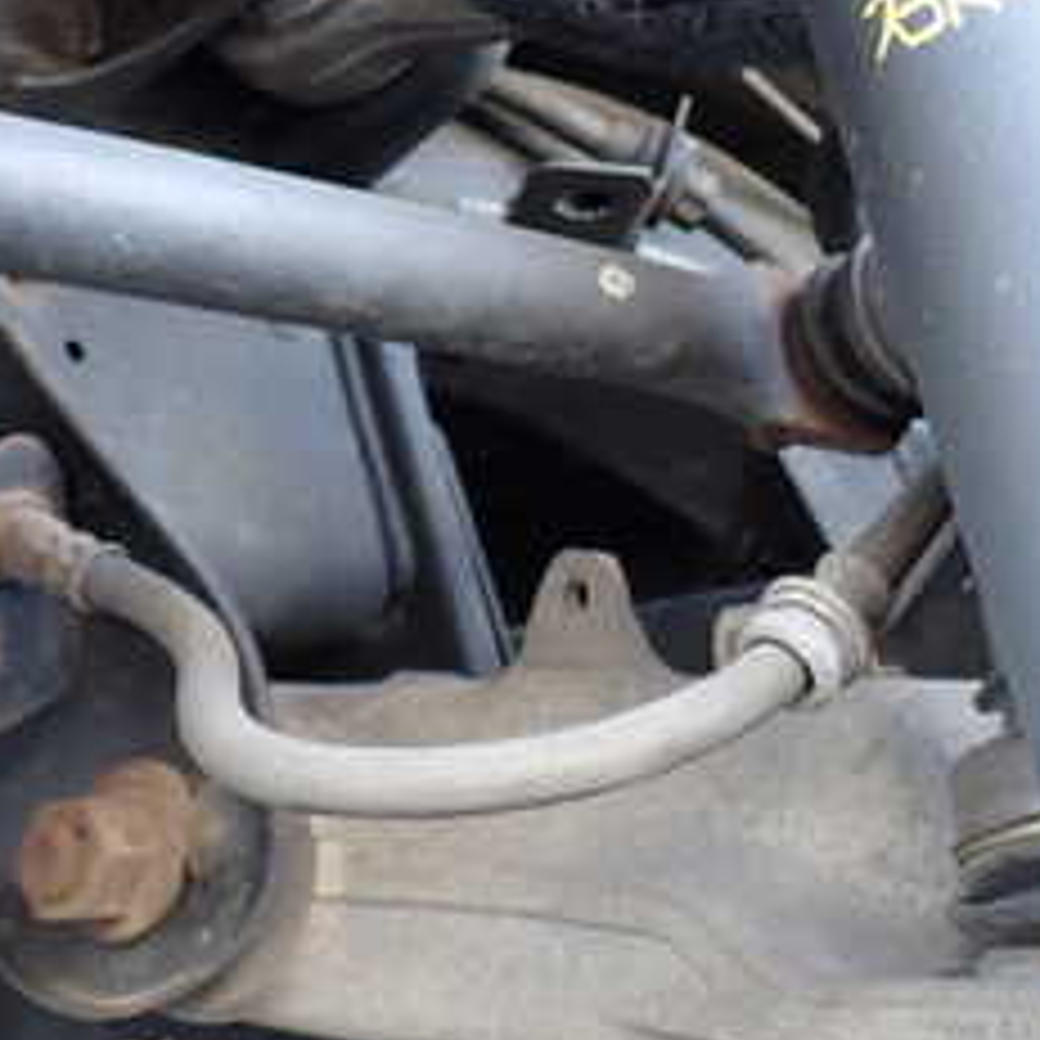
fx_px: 2345
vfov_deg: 24.4
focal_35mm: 69
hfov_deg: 24.0
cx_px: 1013
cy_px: 131
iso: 200
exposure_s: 1/30
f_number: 2.3
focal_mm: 5.4
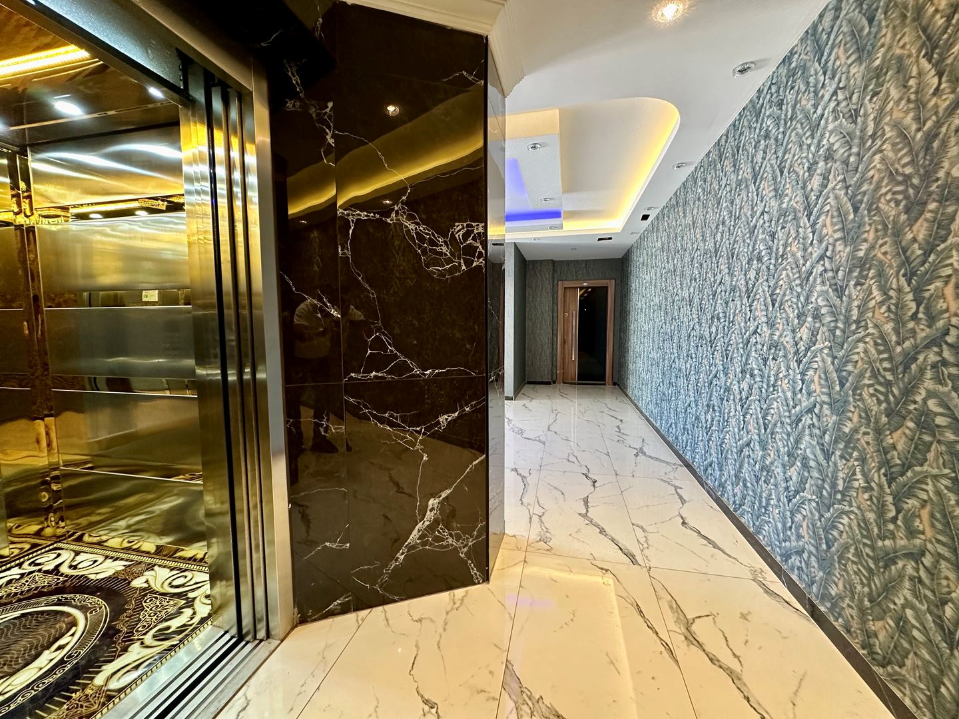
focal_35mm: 14
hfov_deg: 102.1
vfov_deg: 85.7
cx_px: 480
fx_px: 388
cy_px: 360
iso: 250
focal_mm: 2.22
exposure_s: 1/50
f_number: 2.2
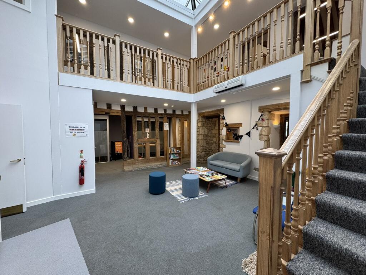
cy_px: 138
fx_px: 148
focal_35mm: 14
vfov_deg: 85.7
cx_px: 183
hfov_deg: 102.1
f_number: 2.2
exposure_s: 1/100
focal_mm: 2.22
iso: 125
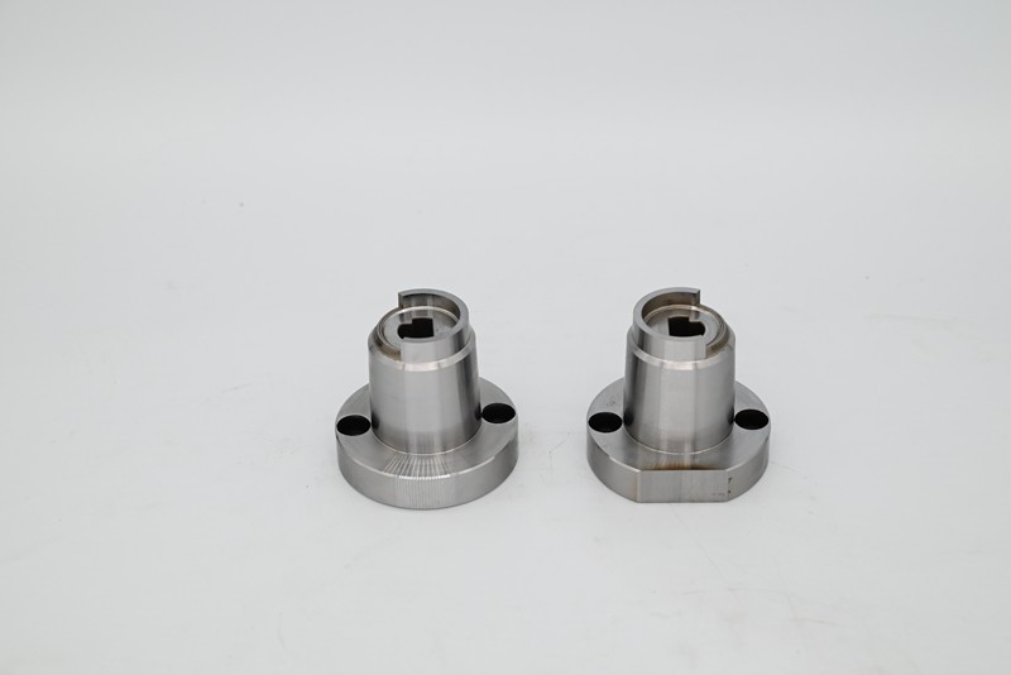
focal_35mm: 70
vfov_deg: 19.5
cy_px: 338
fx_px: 1966
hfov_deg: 28.8
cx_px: 506
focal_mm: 70
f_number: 9
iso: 1000
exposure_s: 1/250
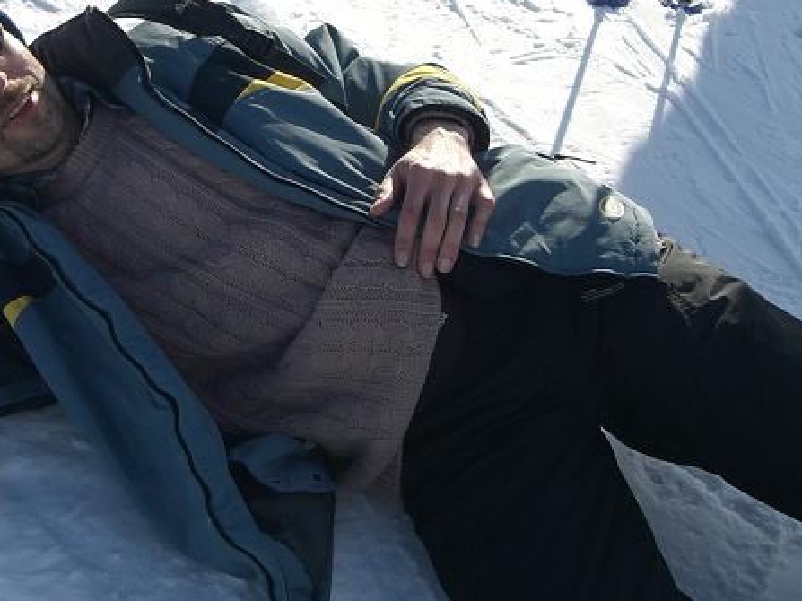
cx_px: 294
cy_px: 248
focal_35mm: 68
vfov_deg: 21.6
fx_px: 1575
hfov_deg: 28.5
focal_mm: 6.3
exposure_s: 1/500
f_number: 4.4
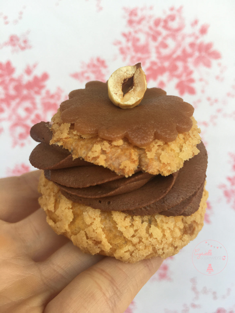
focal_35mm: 29
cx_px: 118
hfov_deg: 48.2
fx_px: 262
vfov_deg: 61.7
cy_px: 156
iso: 32
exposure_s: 1/100
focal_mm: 4.15
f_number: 2.2
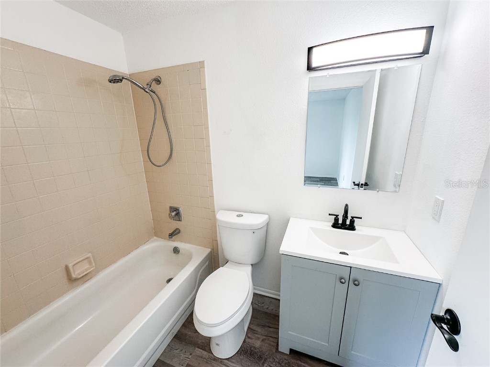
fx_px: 198
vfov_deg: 85.7
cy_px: 184
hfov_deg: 102.1
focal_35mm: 14
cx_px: 245
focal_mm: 2.22
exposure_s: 1/120
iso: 125
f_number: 2.2
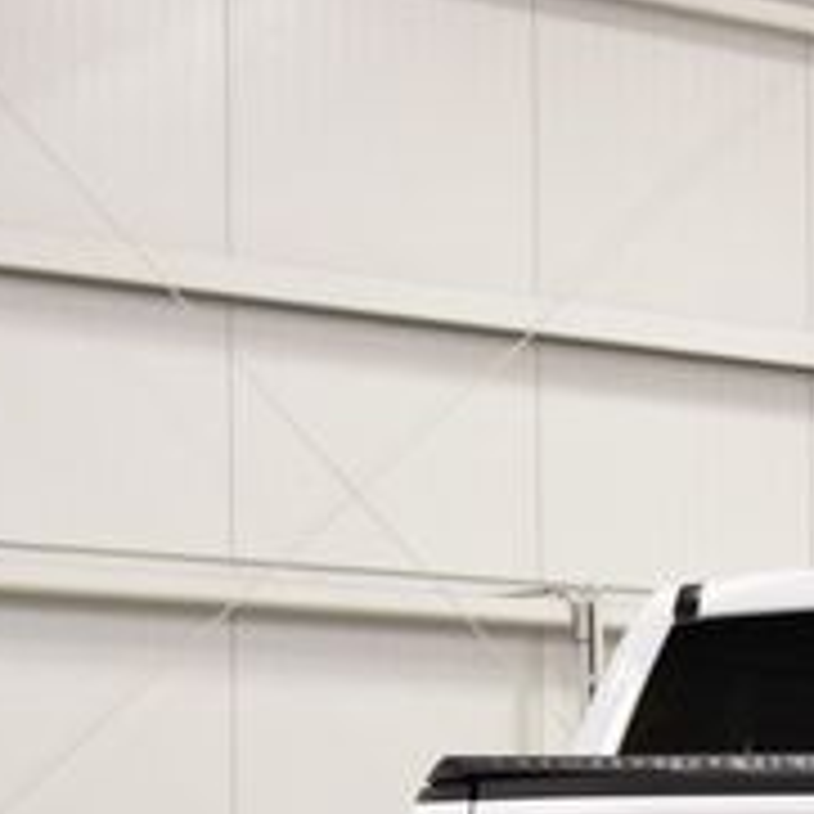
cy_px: 951
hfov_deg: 10.0
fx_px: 4549
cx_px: 1048
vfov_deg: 10.1
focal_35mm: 171
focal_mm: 38
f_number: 7.1
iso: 640
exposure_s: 1/30
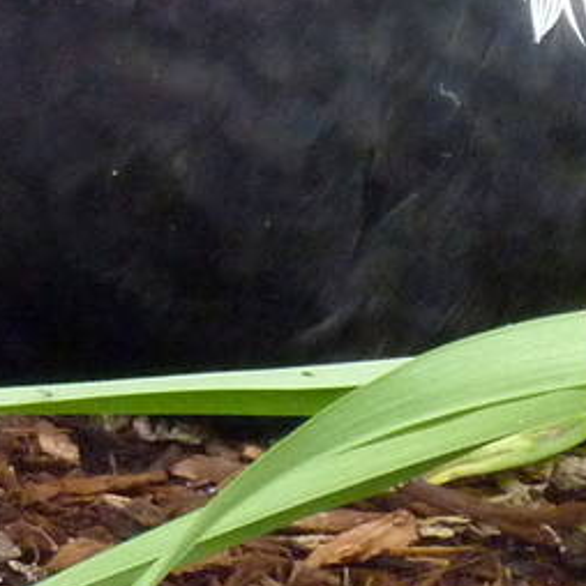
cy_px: -711
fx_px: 11836
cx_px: -201
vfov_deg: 2.8
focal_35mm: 618
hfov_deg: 2.8
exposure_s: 1/160
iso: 400
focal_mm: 18.2
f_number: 4.4
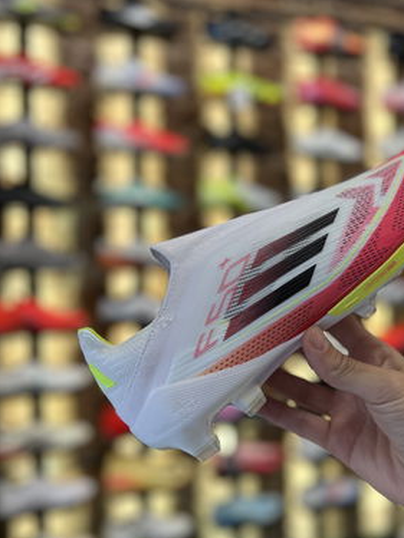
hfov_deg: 38.3
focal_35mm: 37
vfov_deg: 50.1
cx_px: 262
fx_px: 576
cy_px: 253
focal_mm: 5.7
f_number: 1.5
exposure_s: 1/100
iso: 80
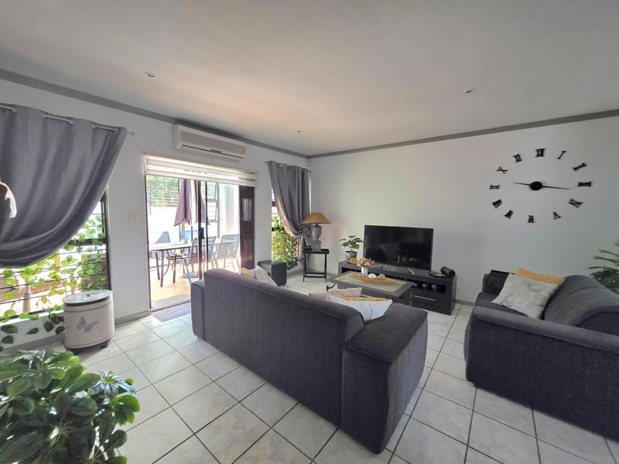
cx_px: 310
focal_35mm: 13
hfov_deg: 106.2
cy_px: 232
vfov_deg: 89.9
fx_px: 232
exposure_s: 1/204
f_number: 1.9
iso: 640
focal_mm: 2.2
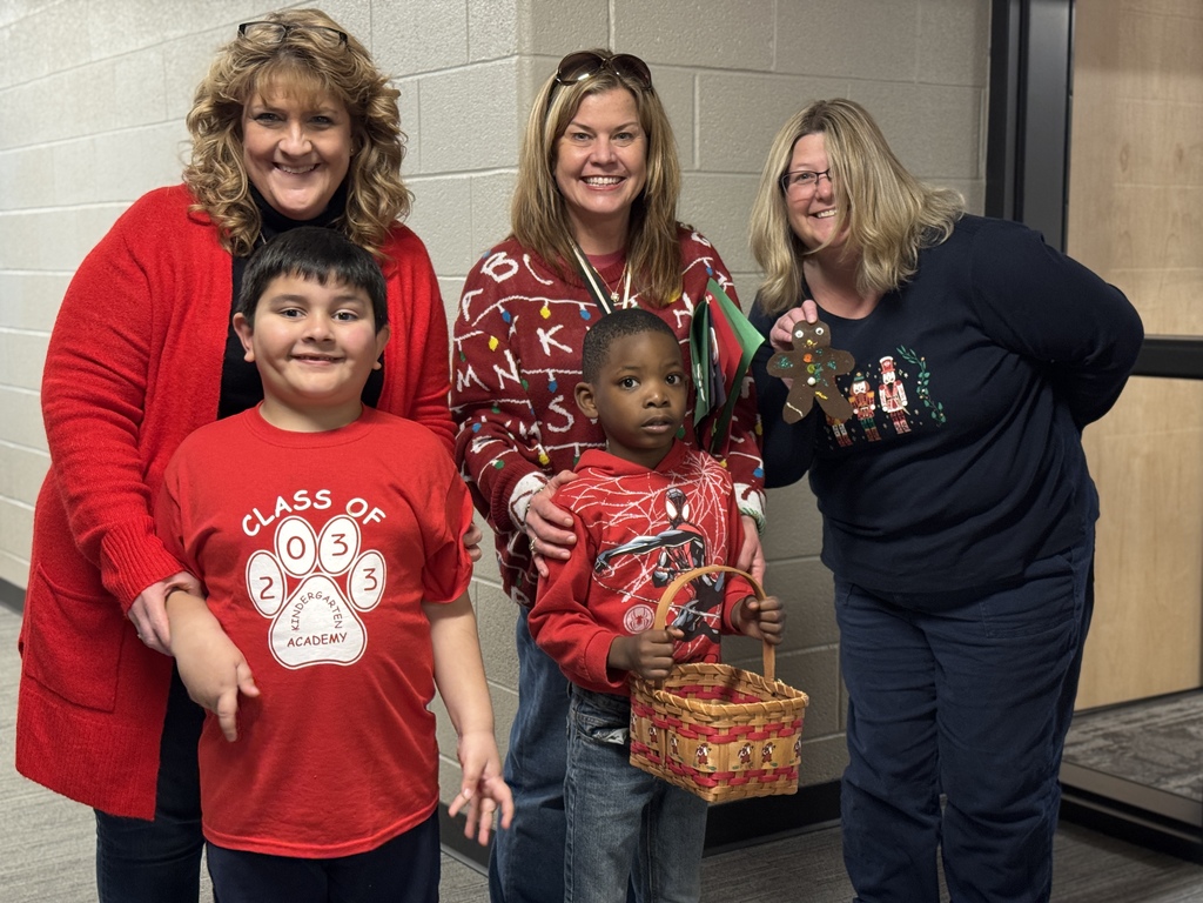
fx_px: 1668
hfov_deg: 39.7
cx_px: 602
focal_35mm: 48
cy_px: 452
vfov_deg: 30.3
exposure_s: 1/40
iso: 250
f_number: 1.78
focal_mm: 6.76
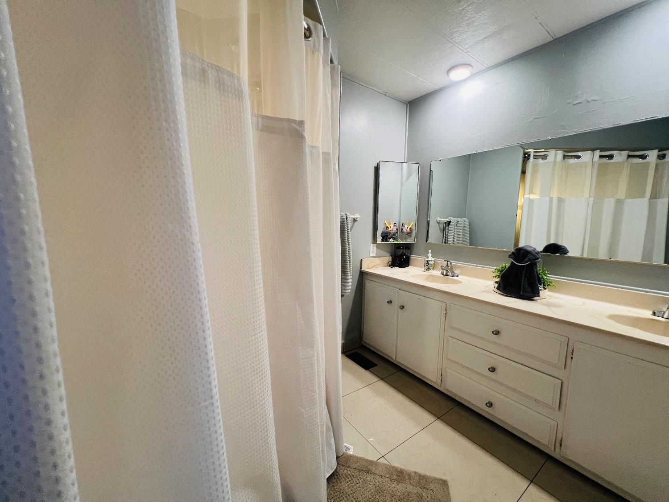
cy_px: 251
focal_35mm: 13
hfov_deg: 106.2
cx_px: 334
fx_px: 251
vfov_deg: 89.9
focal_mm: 1.57
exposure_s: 1/68
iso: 250
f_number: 1.8
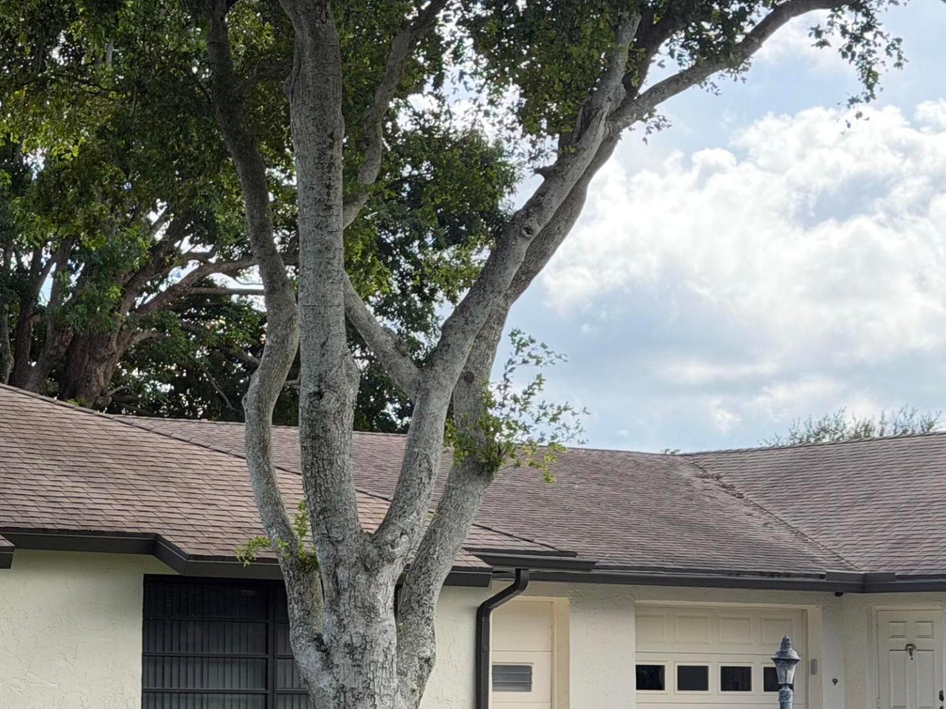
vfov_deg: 15.5
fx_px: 2596
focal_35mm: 95
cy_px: 447
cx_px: 90
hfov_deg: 20.2
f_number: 1.78
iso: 80
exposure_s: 1/1678
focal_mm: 6.76
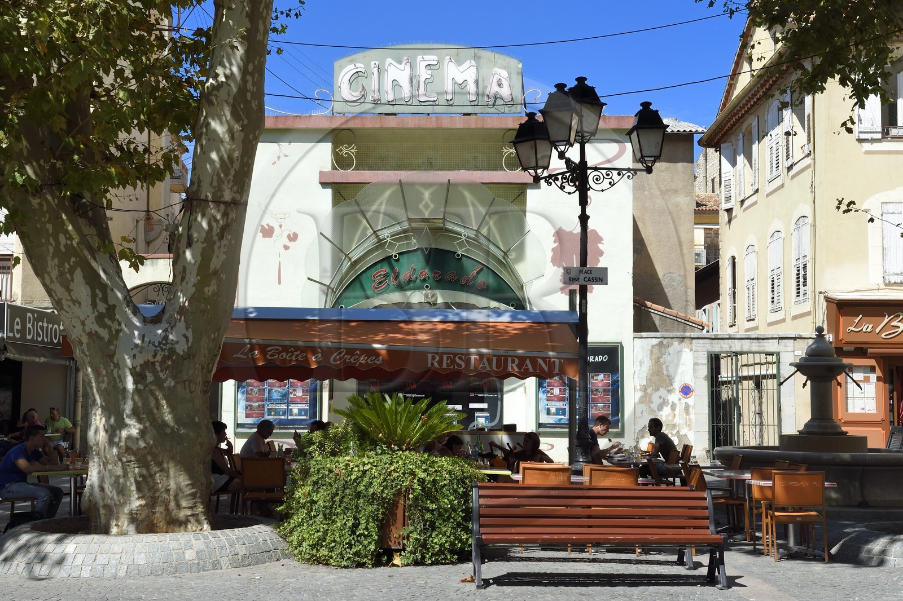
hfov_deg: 41.1
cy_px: 300
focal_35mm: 48
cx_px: 452
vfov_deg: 28.1
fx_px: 1204
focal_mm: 48
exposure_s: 1/200
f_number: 13
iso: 200
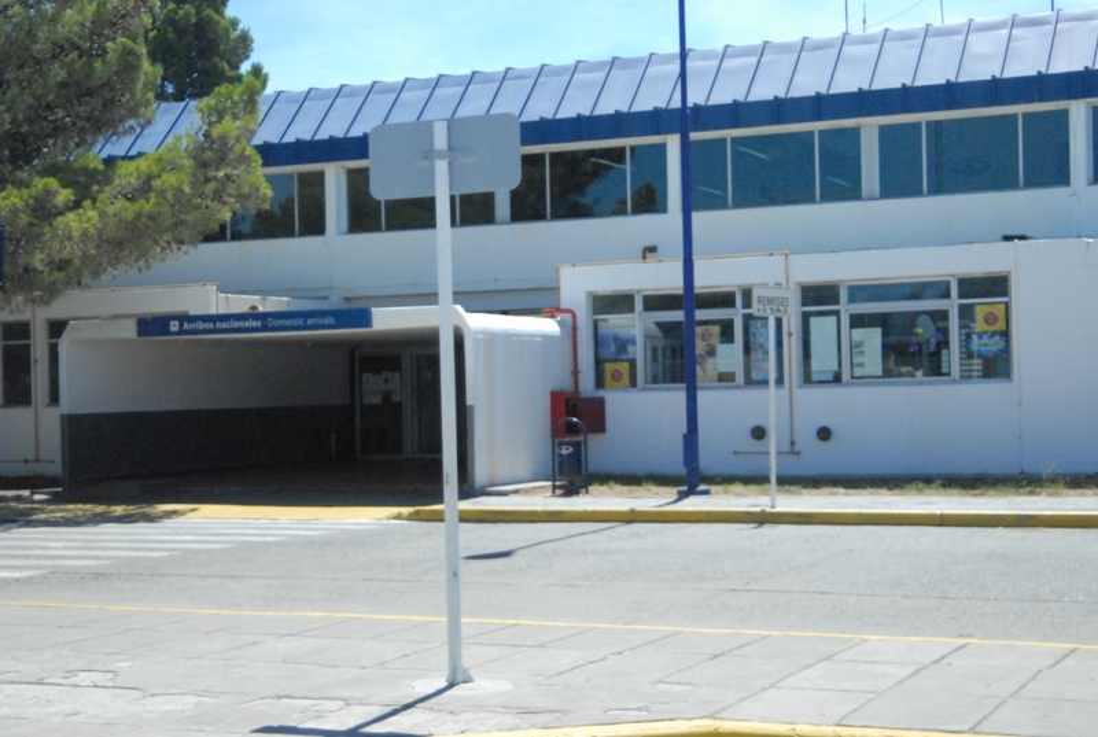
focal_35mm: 60
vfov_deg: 22.7
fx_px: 1834
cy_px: 368
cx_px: 549
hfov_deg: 33.3
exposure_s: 1/8000
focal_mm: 40
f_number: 4.5
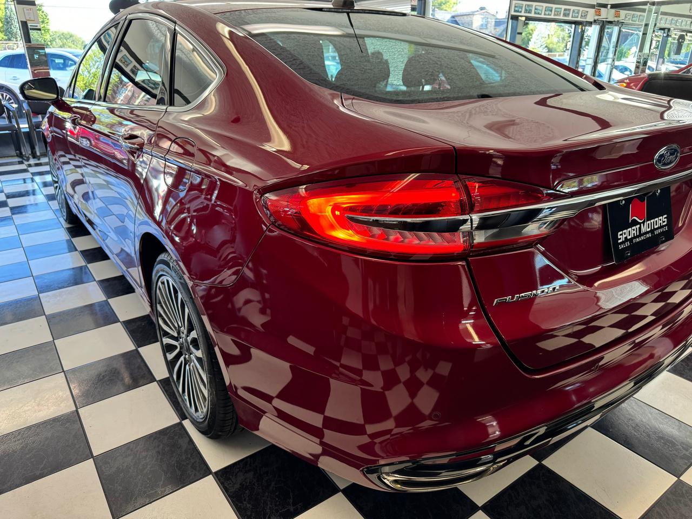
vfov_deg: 56.8
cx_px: 346
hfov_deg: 71.6
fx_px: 480
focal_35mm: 24
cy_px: 260
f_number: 1.78
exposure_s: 1/120
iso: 160
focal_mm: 6.76
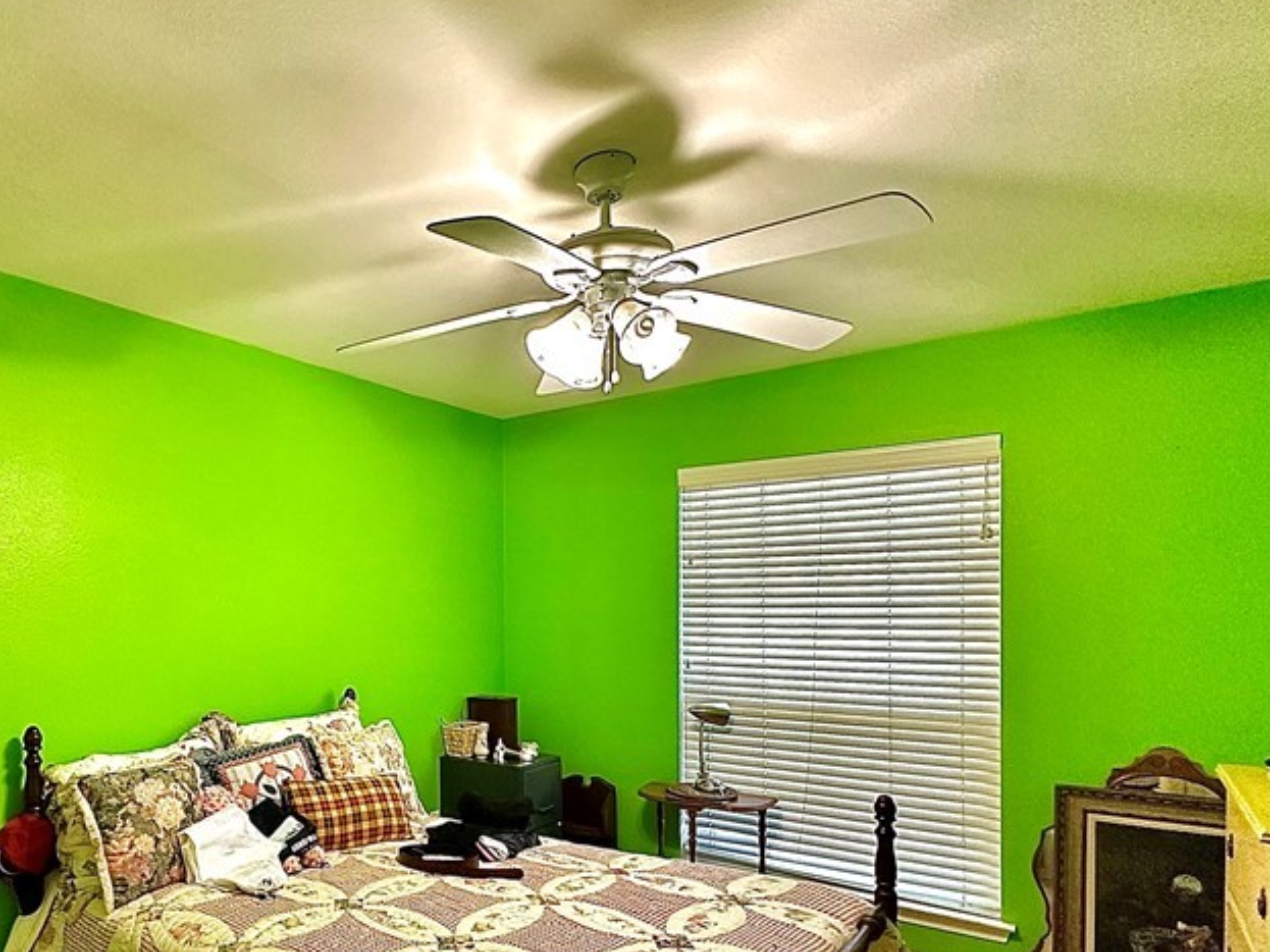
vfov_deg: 57.7
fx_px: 844
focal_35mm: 23
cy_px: 624
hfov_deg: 70.7
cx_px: 377
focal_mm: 2.22
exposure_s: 1/60
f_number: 2.2
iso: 400
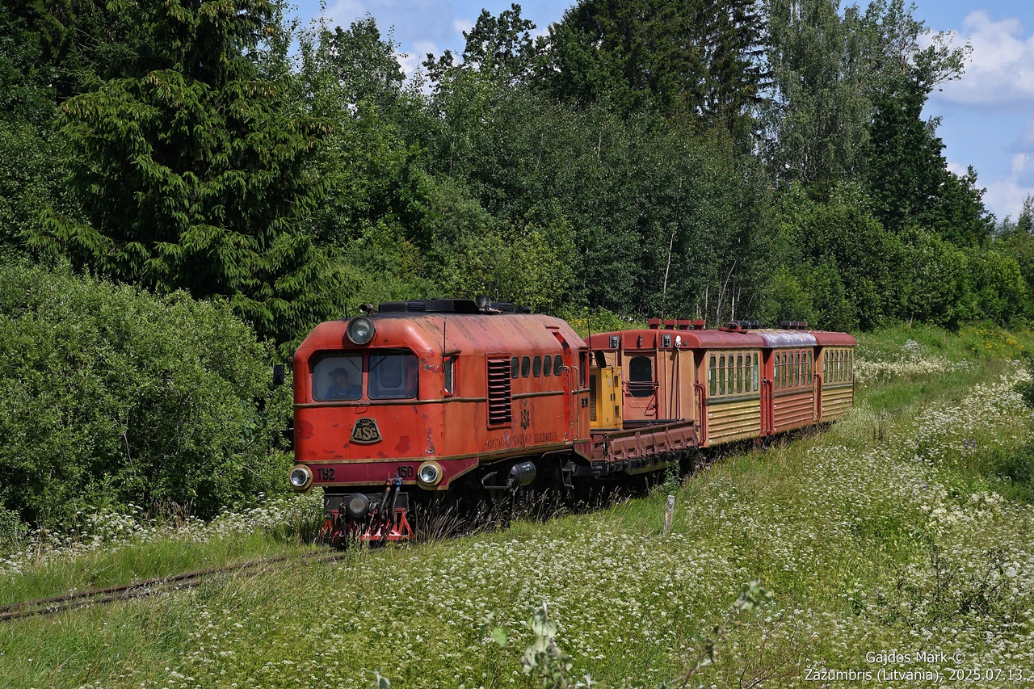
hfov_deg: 16.1
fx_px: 3647
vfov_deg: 10.8
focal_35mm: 127
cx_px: 517
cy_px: 344
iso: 200
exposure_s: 1/800
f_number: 8
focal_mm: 85
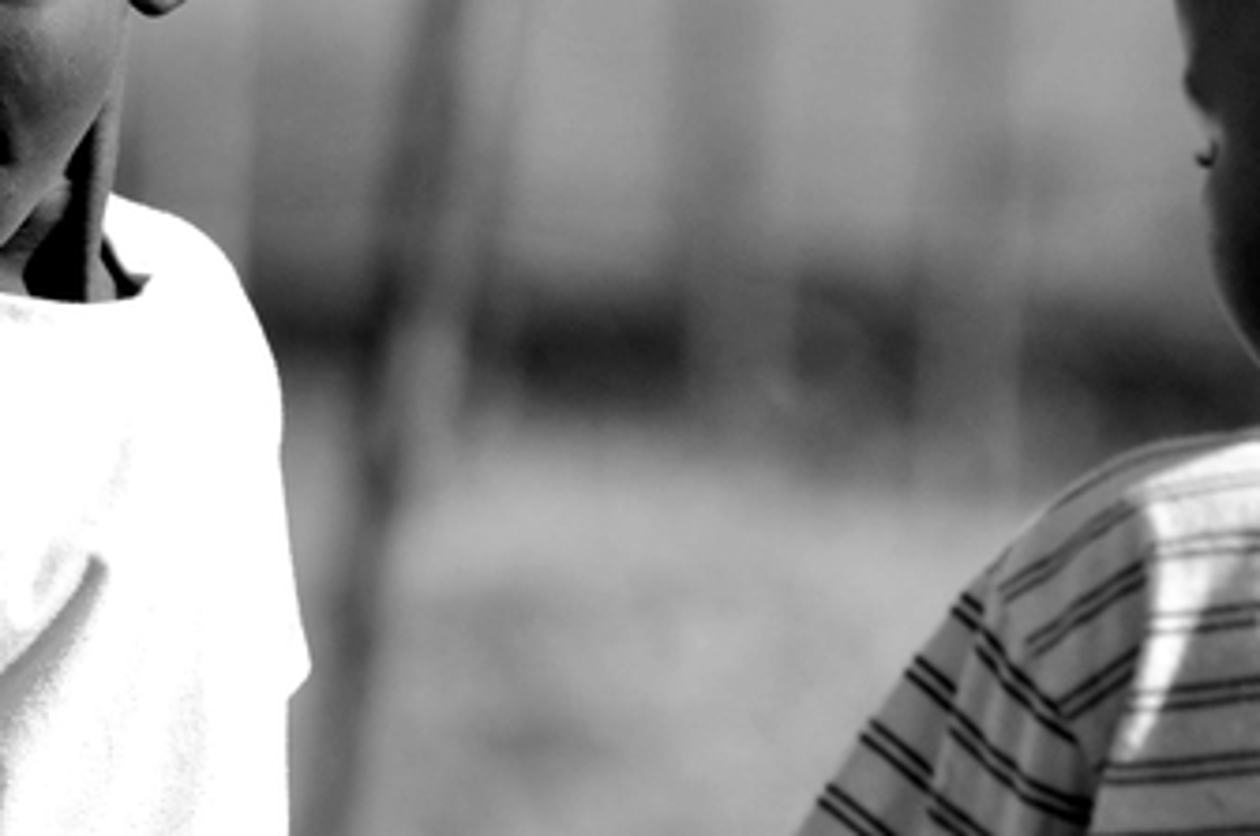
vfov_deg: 2.1
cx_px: 444
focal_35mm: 660
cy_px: 114
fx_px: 23073
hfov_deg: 3.1
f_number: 5
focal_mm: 185
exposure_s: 1/1600
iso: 320
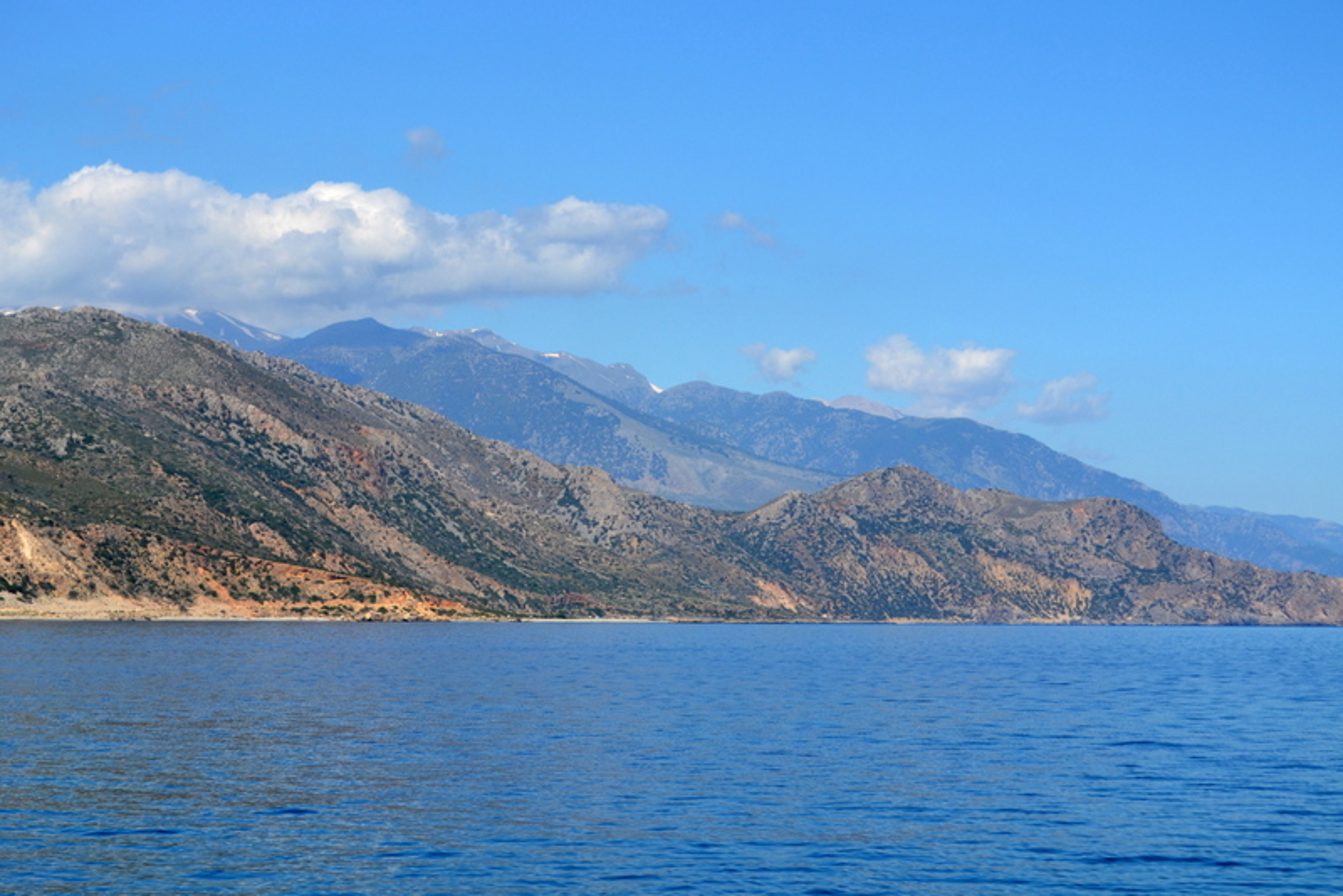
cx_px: 672
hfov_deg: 24.6
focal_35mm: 82
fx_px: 3079
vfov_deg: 16.6
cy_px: 448
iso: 100
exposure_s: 1/250
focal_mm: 55
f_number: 8
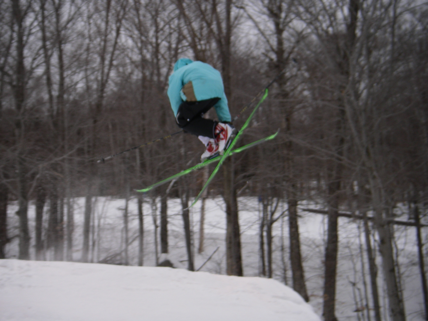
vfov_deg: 20.4
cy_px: 160
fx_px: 890
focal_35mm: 72
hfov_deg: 27.0
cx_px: 214
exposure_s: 1/200
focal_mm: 11.9
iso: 80
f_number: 3.8
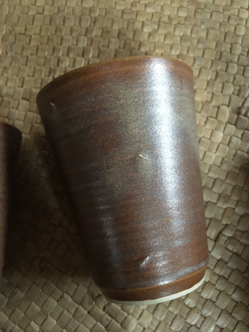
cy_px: 166
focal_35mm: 29
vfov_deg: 61.7
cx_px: 124
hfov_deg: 48.2
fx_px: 278
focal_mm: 4.15
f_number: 2.2
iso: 400
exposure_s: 1/17
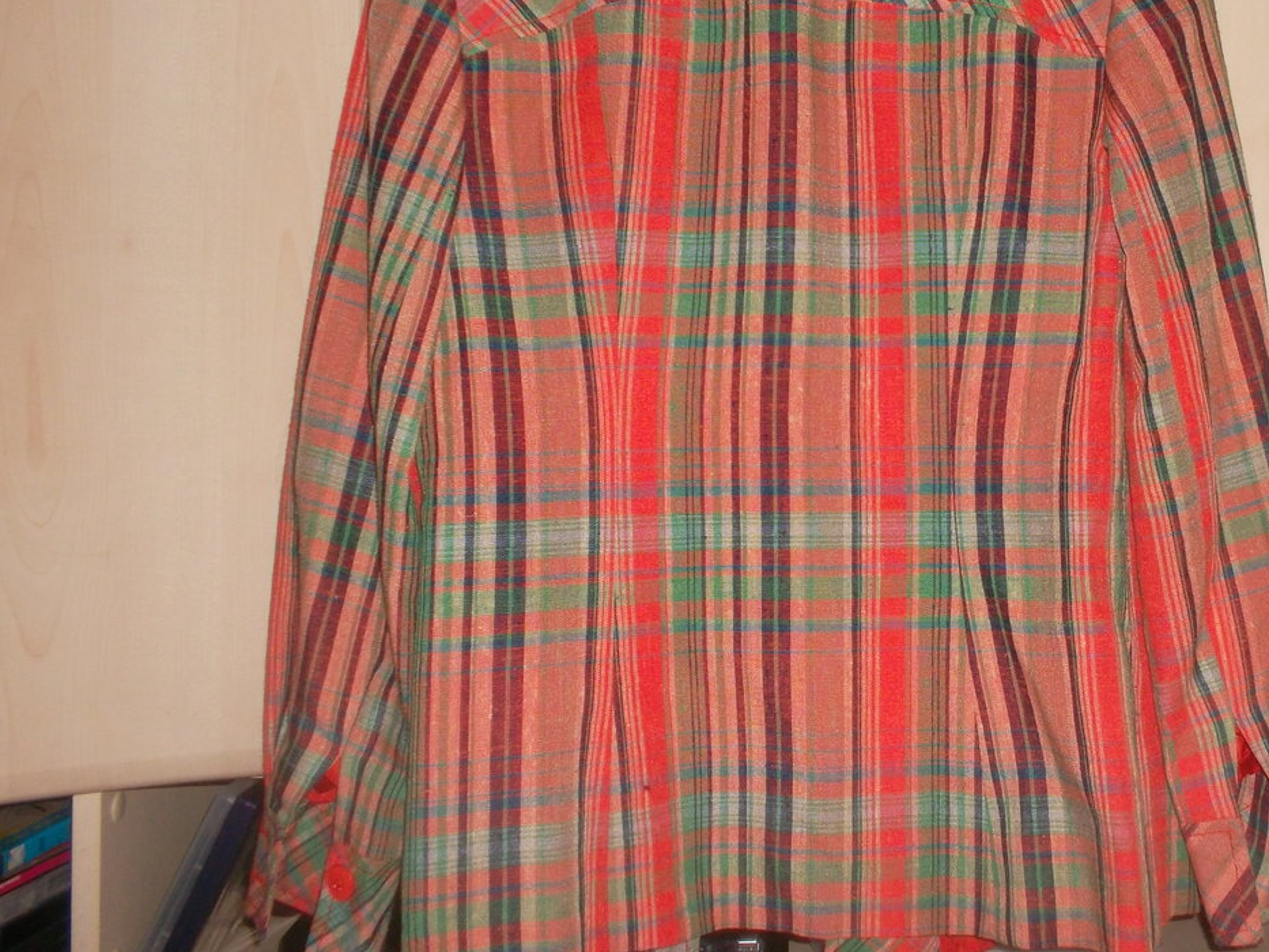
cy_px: 405
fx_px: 1467
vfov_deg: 35.9
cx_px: 864
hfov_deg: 45.9
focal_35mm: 40
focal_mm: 4.1
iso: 100
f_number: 3.3
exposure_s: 1/45
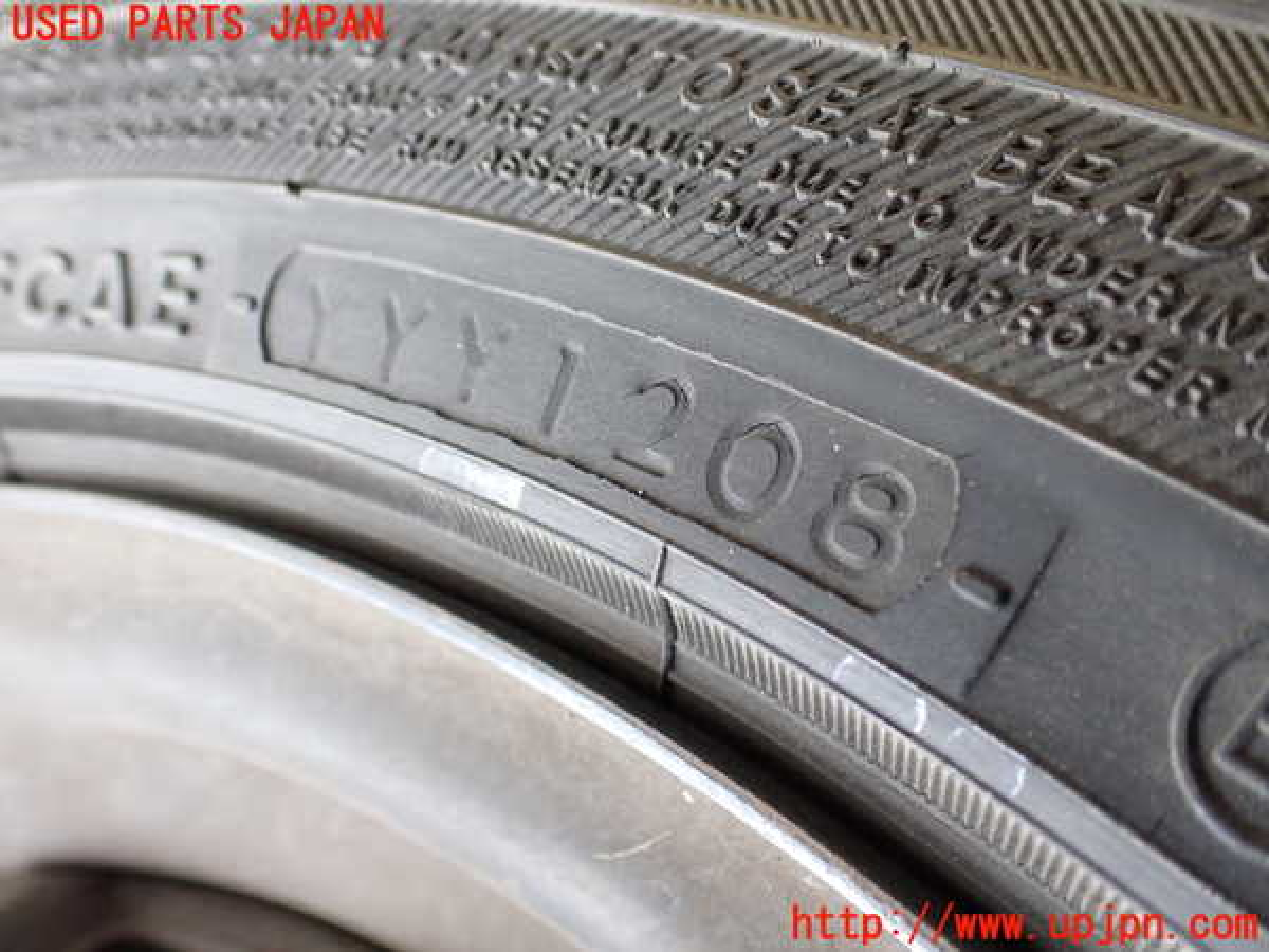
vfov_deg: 46.8
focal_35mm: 30
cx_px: 634
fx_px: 1100
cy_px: 476
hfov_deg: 60.0
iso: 500
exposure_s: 1/125
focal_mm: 5.4
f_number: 2.3
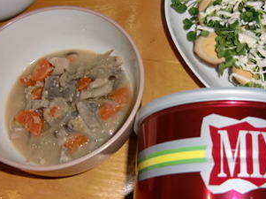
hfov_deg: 37.2
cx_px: 173
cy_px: 88
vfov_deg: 28.5
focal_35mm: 51
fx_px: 391
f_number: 3.6
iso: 125
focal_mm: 6.1
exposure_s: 1/25
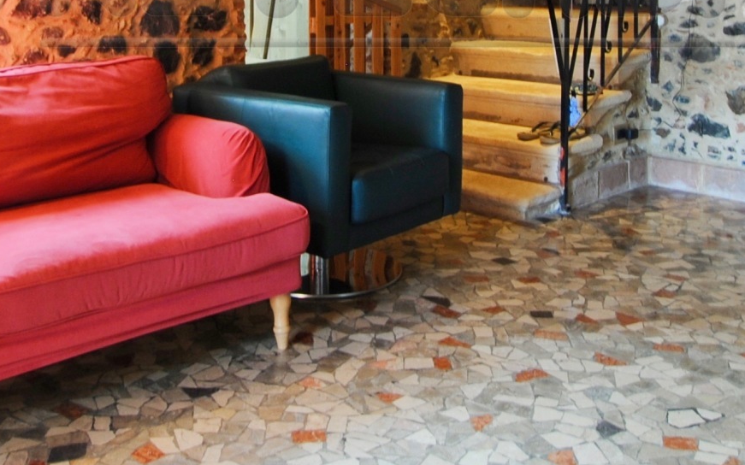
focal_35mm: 45
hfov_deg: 44.3
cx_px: 324
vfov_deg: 26.4
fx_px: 913
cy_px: -46
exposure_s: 1/1.3
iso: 100
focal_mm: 10
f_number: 10
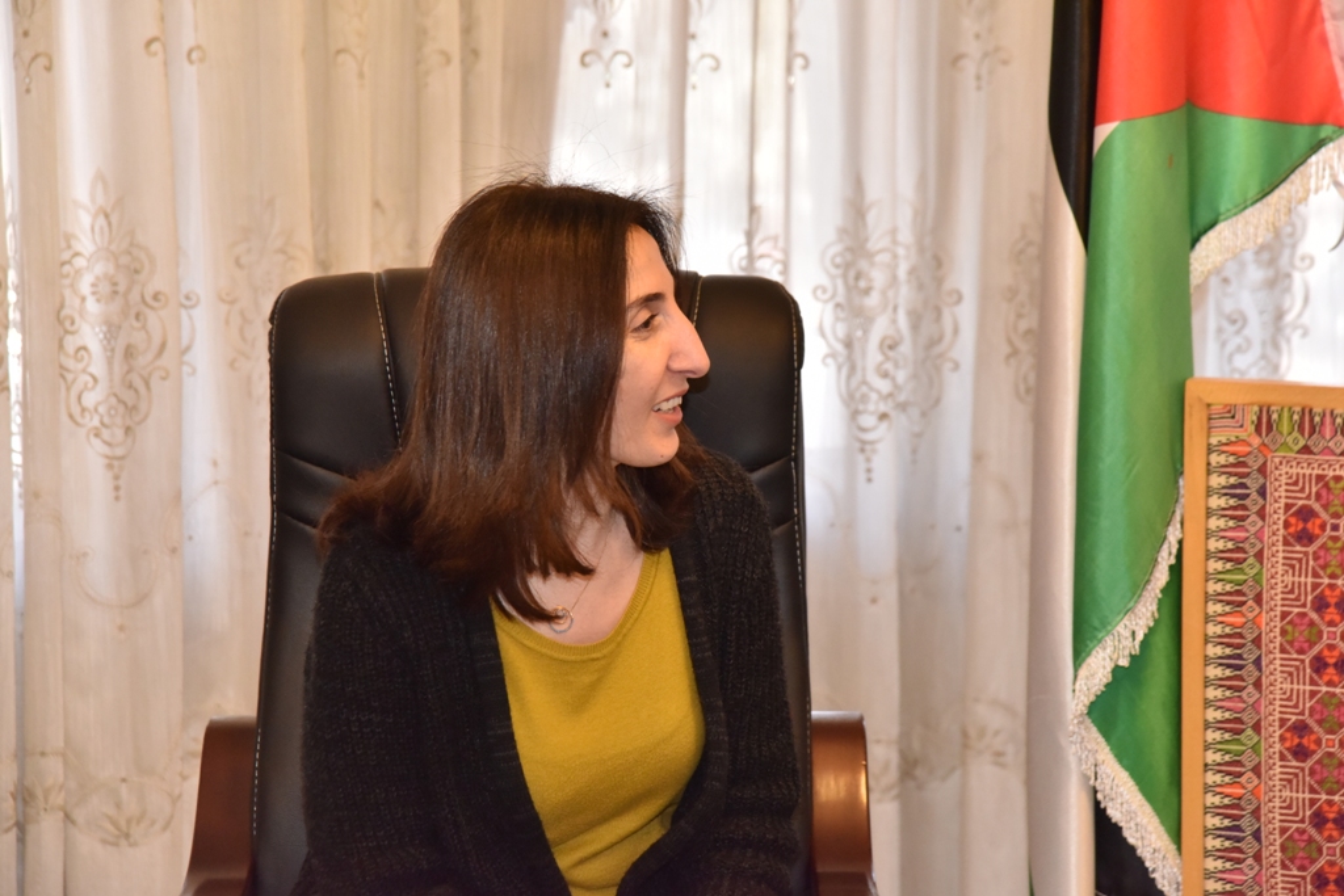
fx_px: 4480
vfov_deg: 11.4
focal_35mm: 120
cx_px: 672
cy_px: 448
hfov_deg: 17.1
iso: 2500
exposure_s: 1/200
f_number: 6.3
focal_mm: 120
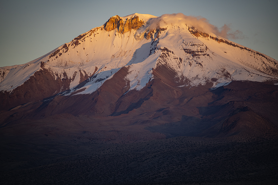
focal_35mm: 230
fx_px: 1776
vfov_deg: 6.0
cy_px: 92
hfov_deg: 9.0
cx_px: 139
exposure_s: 1/250
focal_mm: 230
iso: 320
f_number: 5.6
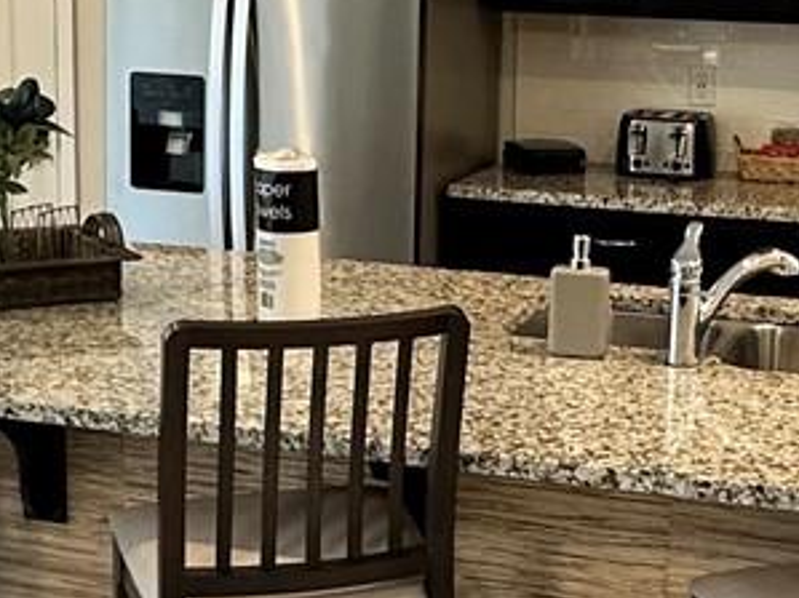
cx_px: 545
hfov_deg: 25.8
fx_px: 1730
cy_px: 216
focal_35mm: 75
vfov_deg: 19.6
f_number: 2.2
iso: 320
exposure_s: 1/60
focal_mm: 2.22
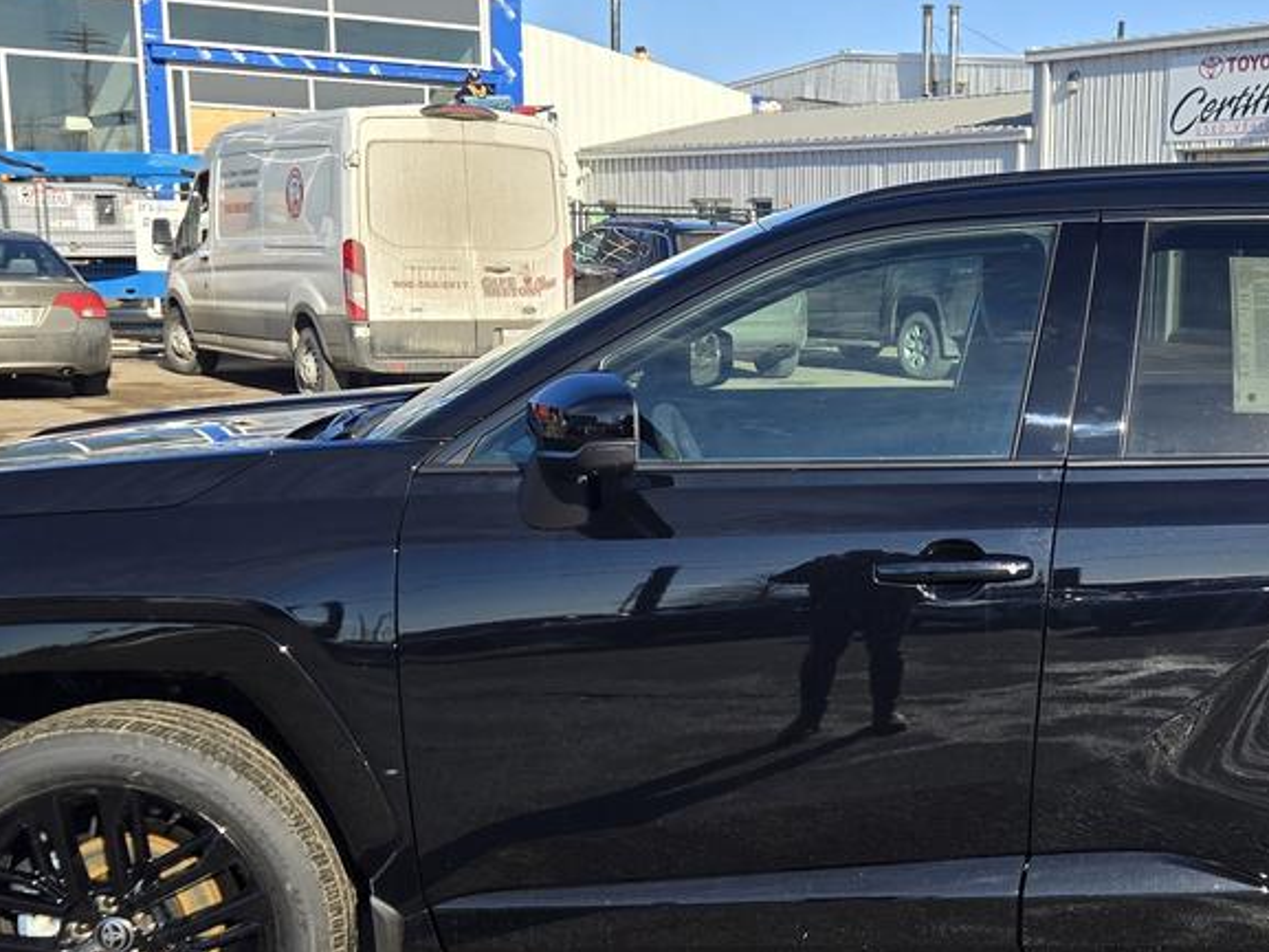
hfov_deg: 36.9
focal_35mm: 51
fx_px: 1870
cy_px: 609
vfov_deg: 28.4
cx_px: 897
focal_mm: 5.4
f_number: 1.8
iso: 25
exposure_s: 1/1283
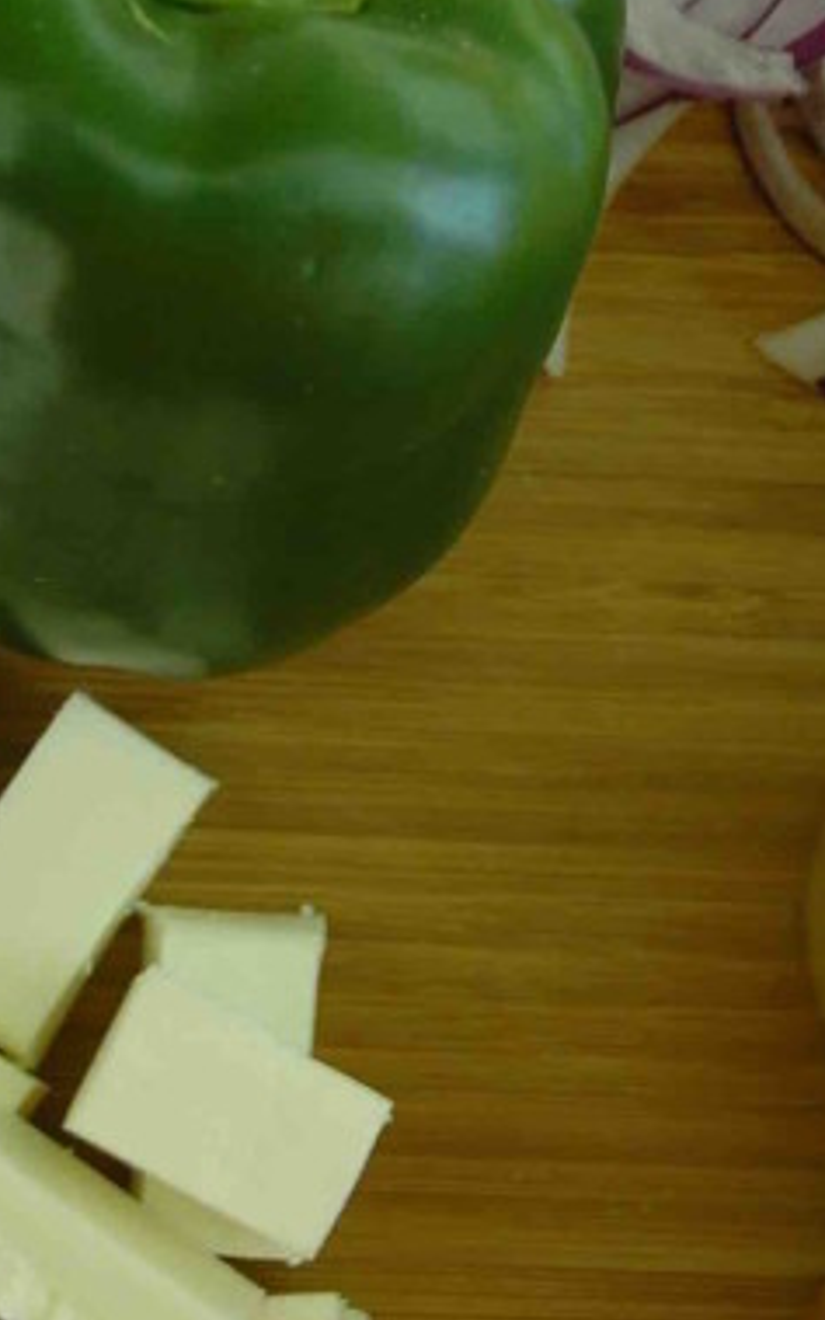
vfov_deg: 21.0
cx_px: 285
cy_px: 615
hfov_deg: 13.2
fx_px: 3560
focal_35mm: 99
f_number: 4.5
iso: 400
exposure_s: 1/6
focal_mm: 24
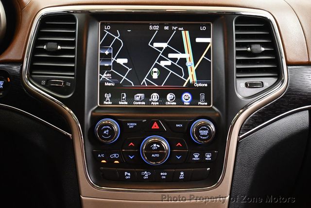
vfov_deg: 18.0
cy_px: 104
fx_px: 657
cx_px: 156
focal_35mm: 76
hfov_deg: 26.6
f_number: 4.8
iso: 4000
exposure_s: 1/60
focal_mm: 38
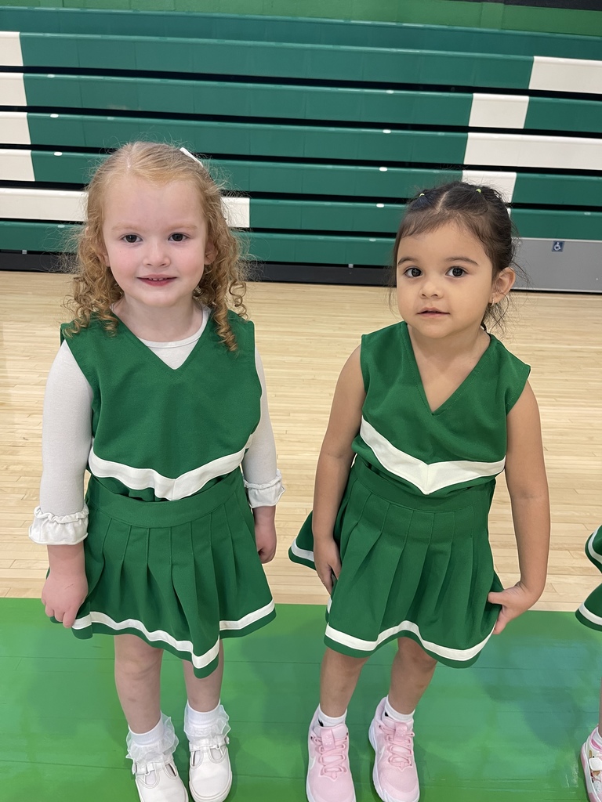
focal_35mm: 25
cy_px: 401
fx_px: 580
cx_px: 301
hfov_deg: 54.9
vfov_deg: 69.4
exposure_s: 1/79
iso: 125
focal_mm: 5.1
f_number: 1.6
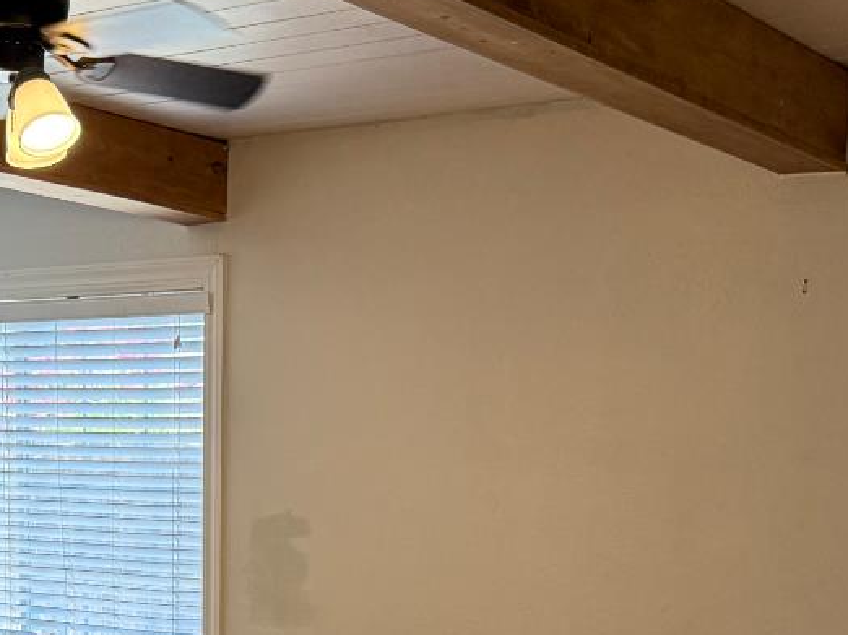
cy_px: 866
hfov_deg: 28.0
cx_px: 281
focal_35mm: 69
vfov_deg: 19.4
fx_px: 1690
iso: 200
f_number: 1.78
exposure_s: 1/120
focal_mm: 6.76
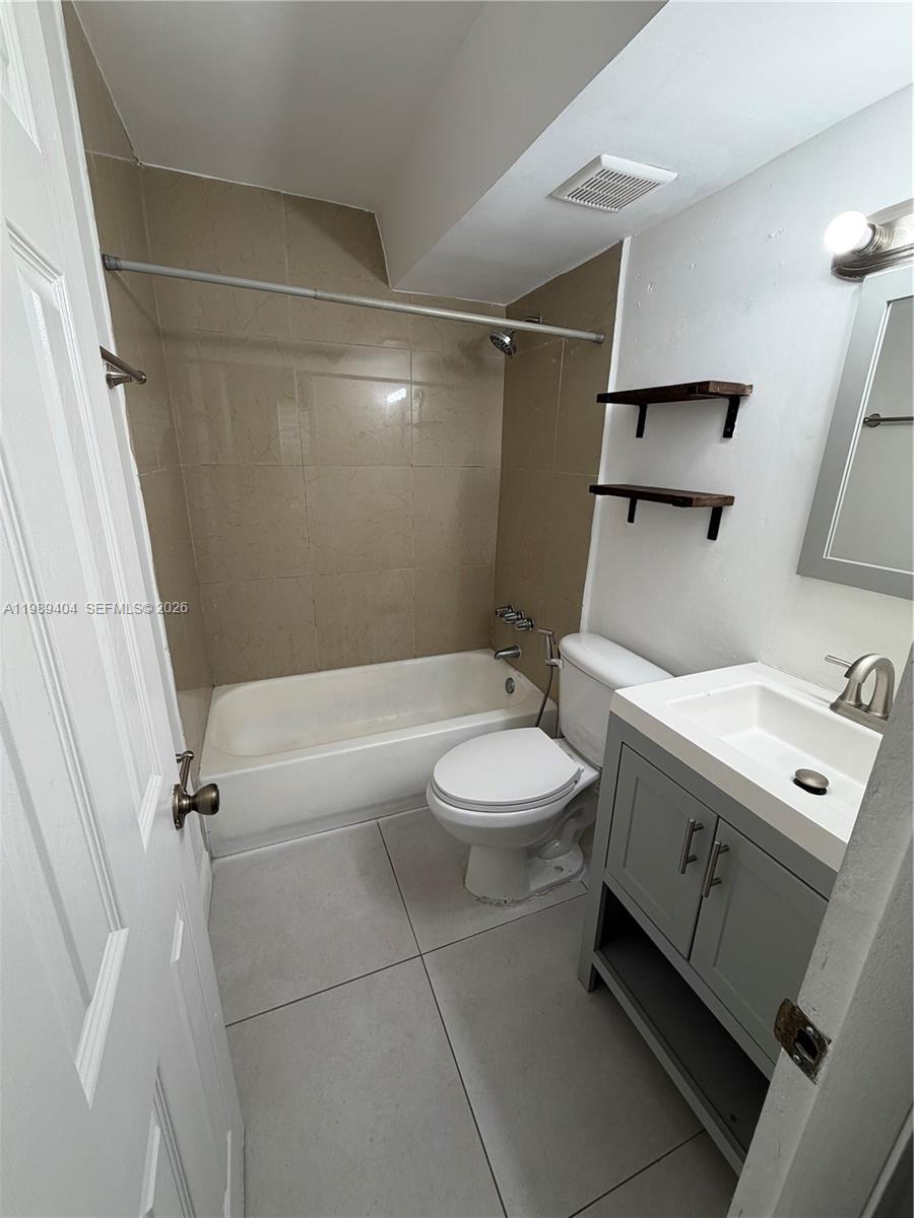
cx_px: 457
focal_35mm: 14
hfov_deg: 85.7
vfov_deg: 102.1
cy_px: 609
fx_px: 493
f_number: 2.2
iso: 100
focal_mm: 2.22
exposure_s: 1/120
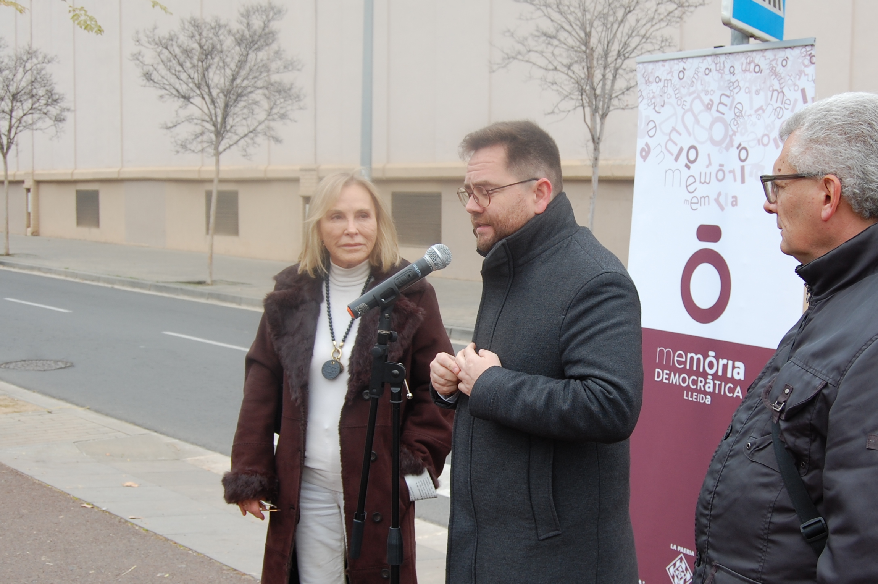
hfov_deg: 38.7
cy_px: 332
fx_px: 1243
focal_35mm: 51
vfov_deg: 26.4
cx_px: 542
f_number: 6.3
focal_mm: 26
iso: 200
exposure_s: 1/160
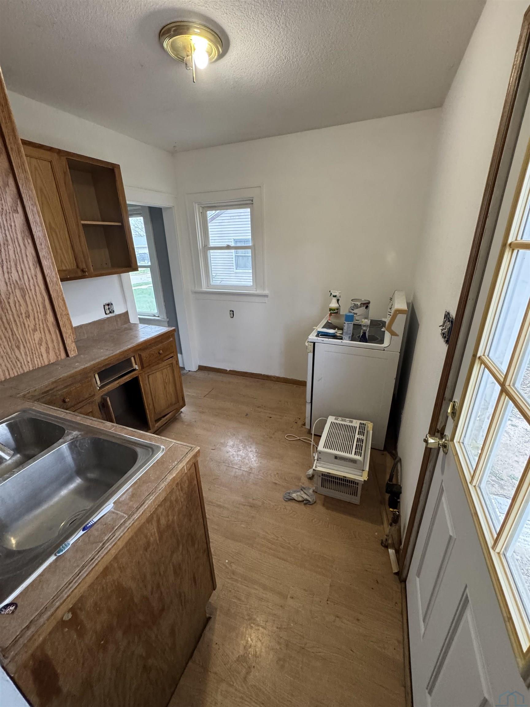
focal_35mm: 14
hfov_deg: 85.7
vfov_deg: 102.1
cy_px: 354
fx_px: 286
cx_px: 265
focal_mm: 2.22
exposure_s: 1/60
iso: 400
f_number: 2.2
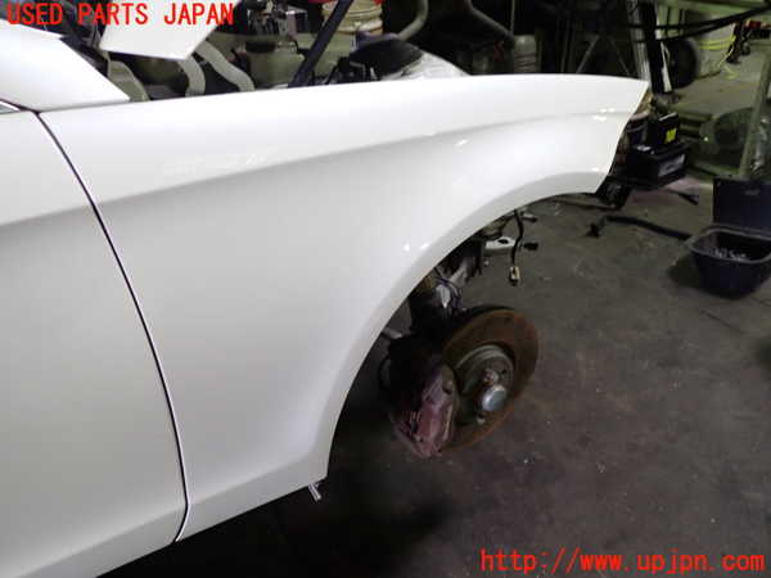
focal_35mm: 30
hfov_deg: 60.0
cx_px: 386
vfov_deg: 46.8
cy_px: 289
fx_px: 668
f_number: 2.3
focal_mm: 5.4
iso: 200
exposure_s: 1/30
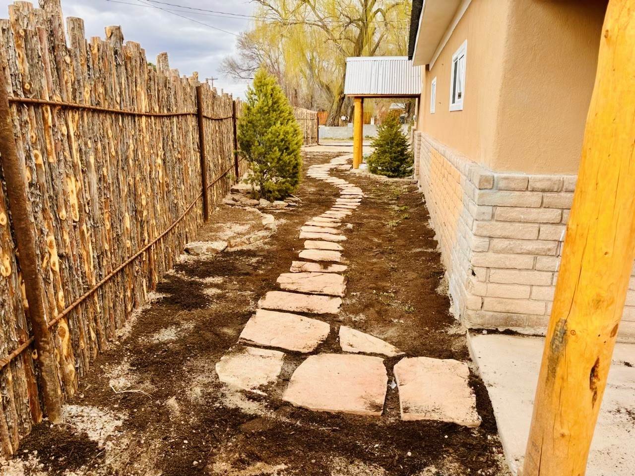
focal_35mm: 26
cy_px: 238
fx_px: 477
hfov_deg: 67.3
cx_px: 318
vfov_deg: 53.1
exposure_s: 1/742
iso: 50
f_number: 1.6
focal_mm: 5.96
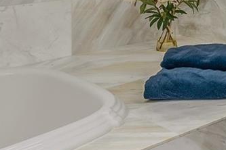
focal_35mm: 72
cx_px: 353
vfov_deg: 17.5
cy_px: -54
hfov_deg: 22.3
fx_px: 452
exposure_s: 1/60
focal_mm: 10
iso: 800
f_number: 8
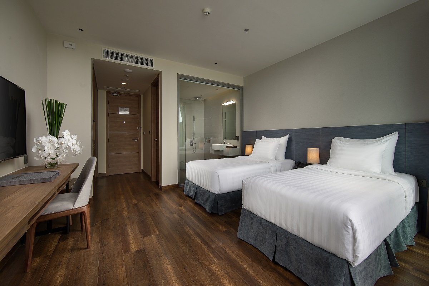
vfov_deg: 81.2
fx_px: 167
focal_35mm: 14
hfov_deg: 104.3
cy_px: 143
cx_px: 214
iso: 100
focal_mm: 14
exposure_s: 1/15
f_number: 13
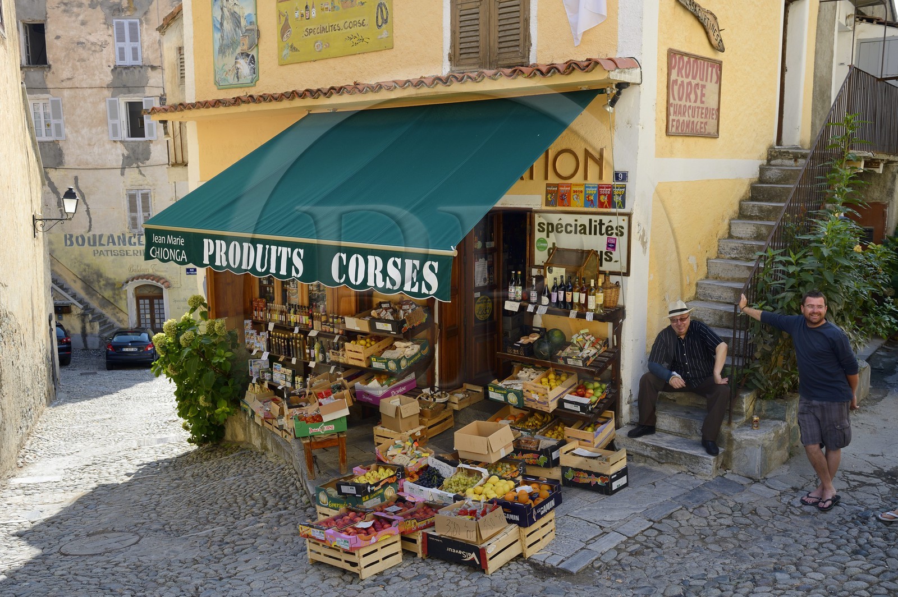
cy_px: 298
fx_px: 773
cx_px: 449
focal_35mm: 31
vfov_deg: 42.3
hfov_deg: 60.3
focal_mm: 31
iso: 200
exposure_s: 1/200
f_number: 7.1
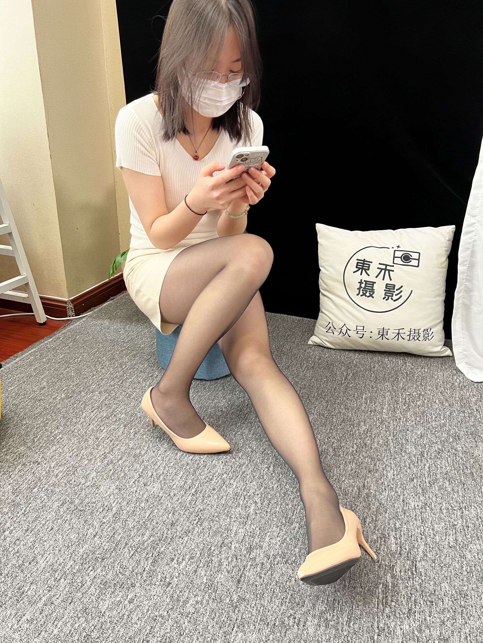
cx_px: 242
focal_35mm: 26
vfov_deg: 67.3
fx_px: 484
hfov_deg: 53.1
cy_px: 322
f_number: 1.5
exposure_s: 1/98
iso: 125
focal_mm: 5.7
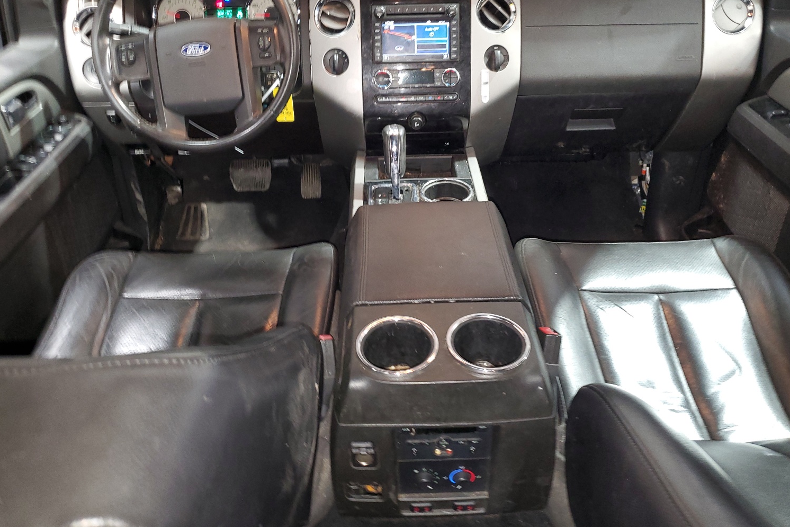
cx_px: 397
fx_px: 636
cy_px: 227
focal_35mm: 29
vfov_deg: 44.9
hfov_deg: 63.7
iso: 143
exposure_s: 1/13
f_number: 1.5
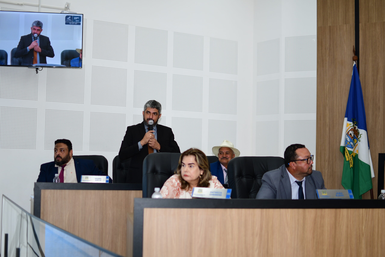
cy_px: 128
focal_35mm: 52
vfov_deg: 26.0
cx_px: 192
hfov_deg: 38.2
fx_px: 556
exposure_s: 1/125
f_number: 1.8
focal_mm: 35
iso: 100
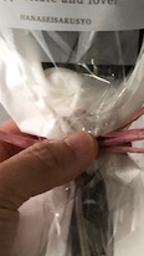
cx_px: 128
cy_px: 2
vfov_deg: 12.1
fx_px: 1194
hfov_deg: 6.9
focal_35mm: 176
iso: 100
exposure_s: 1/40
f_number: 2.4
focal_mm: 6
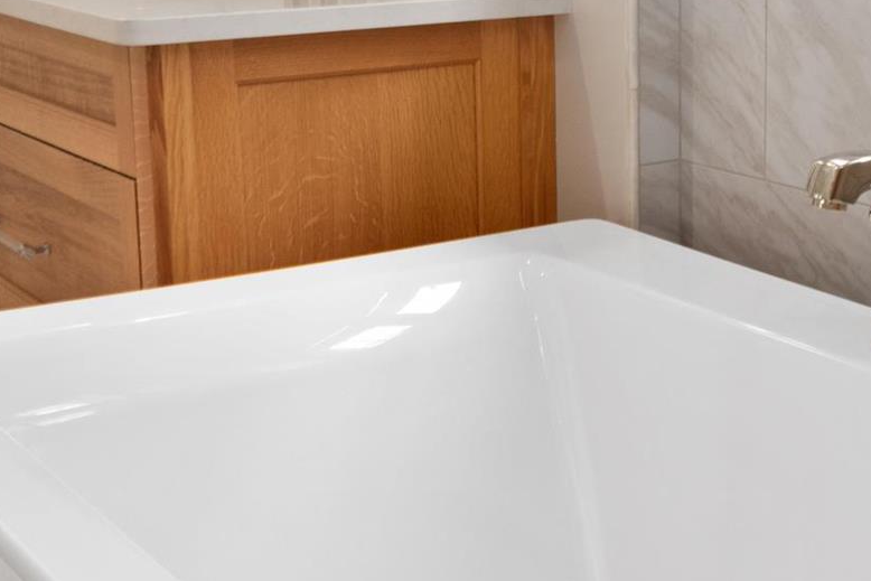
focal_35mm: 74
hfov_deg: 26.7
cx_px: 727
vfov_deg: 18.3
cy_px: 125
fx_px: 1791
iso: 400
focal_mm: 18
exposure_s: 1/2
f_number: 10
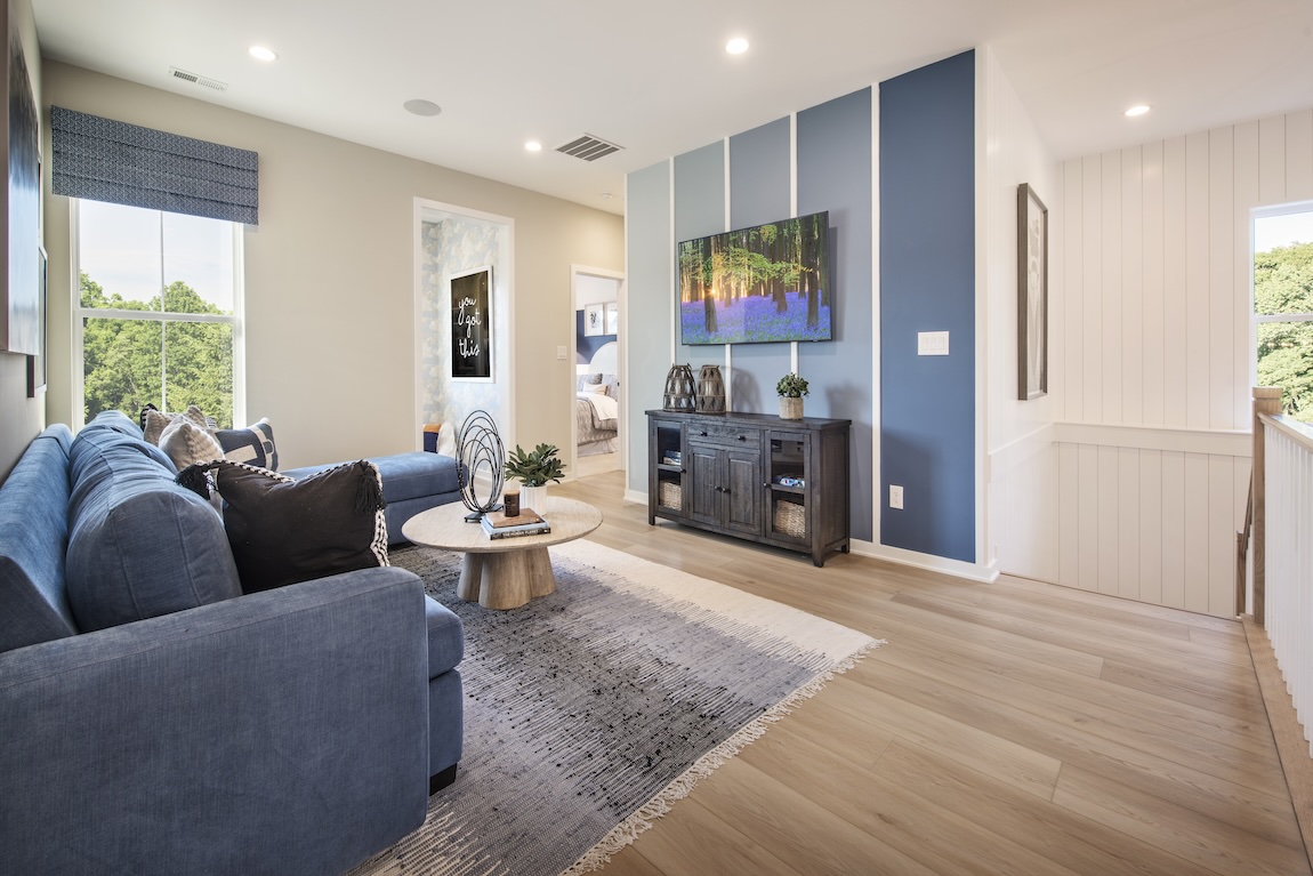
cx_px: 656
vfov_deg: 81.2
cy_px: 438
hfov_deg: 104.2
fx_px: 511
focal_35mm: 14
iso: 100
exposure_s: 2
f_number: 11
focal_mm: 14
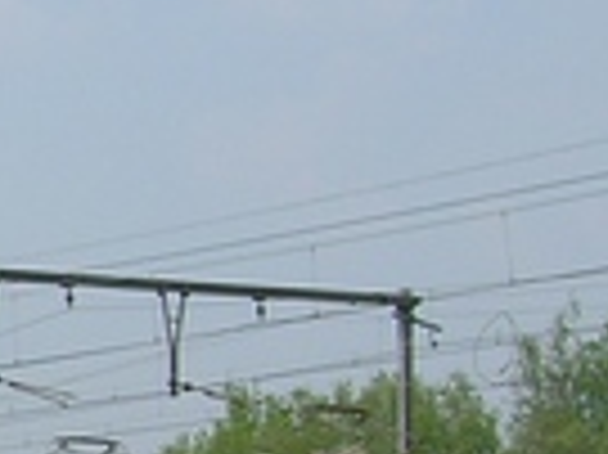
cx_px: -662
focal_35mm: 186
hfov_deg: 9.8
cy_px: 423
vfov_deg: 7.9
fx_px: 3264
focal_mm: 6
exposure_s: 1/483
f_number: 4.9
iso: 50
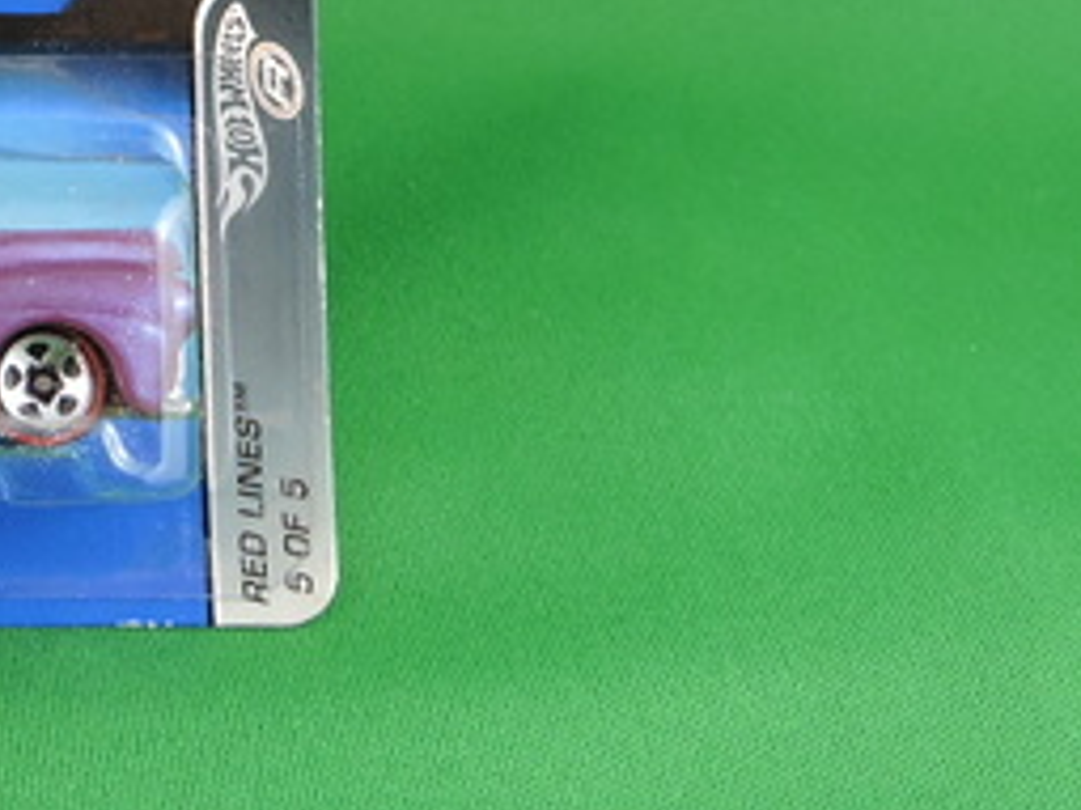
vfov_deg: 15.4
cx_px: -273
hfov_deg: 20.0
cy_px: -280
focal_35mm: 91
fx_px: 2840
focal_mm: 5.4
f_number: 3.5
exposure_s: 1/30
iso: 140
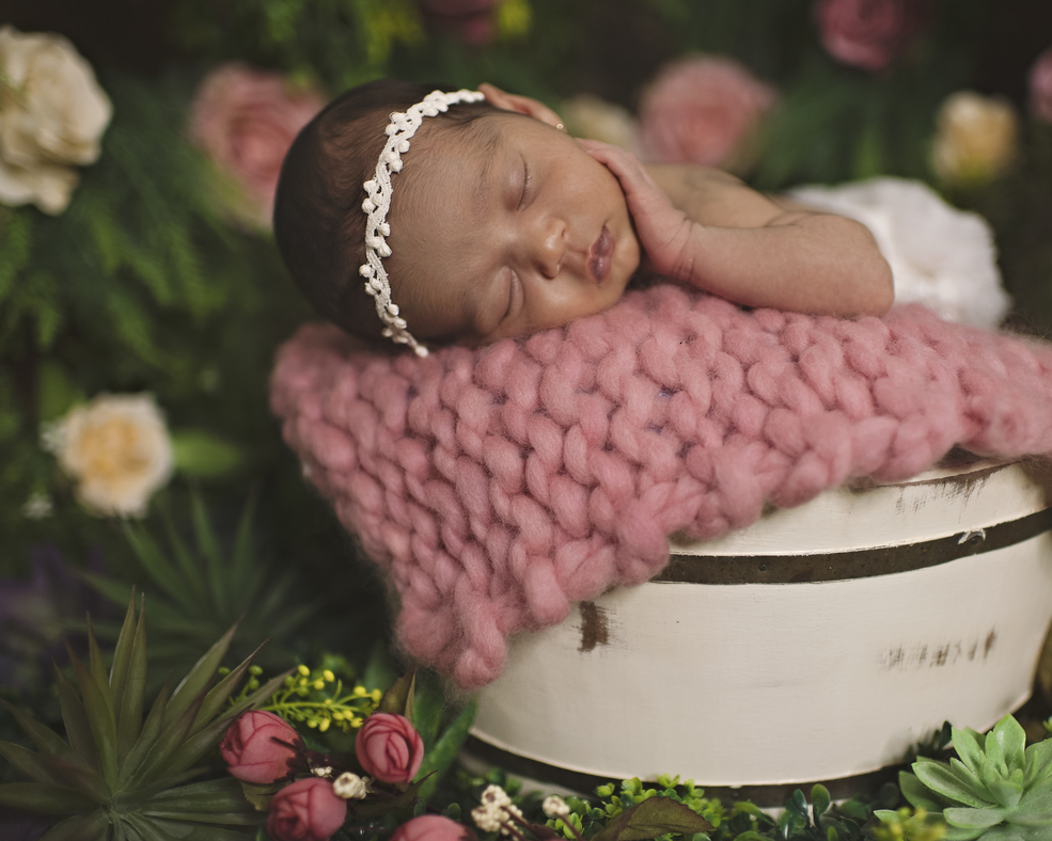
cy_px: 420
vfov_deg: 37.3
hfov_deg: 45.7
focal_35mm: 40
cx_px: 588
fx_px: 1245
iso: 400
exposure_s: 1/250
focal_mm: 35
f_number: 1.8
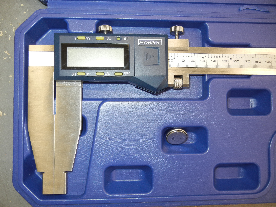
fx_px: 239
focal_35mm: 30
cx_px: 138
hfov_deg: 60.0
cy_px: 104
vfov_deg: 46.8
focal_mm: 5.4
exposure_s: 1/30
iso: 200
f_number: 3.5
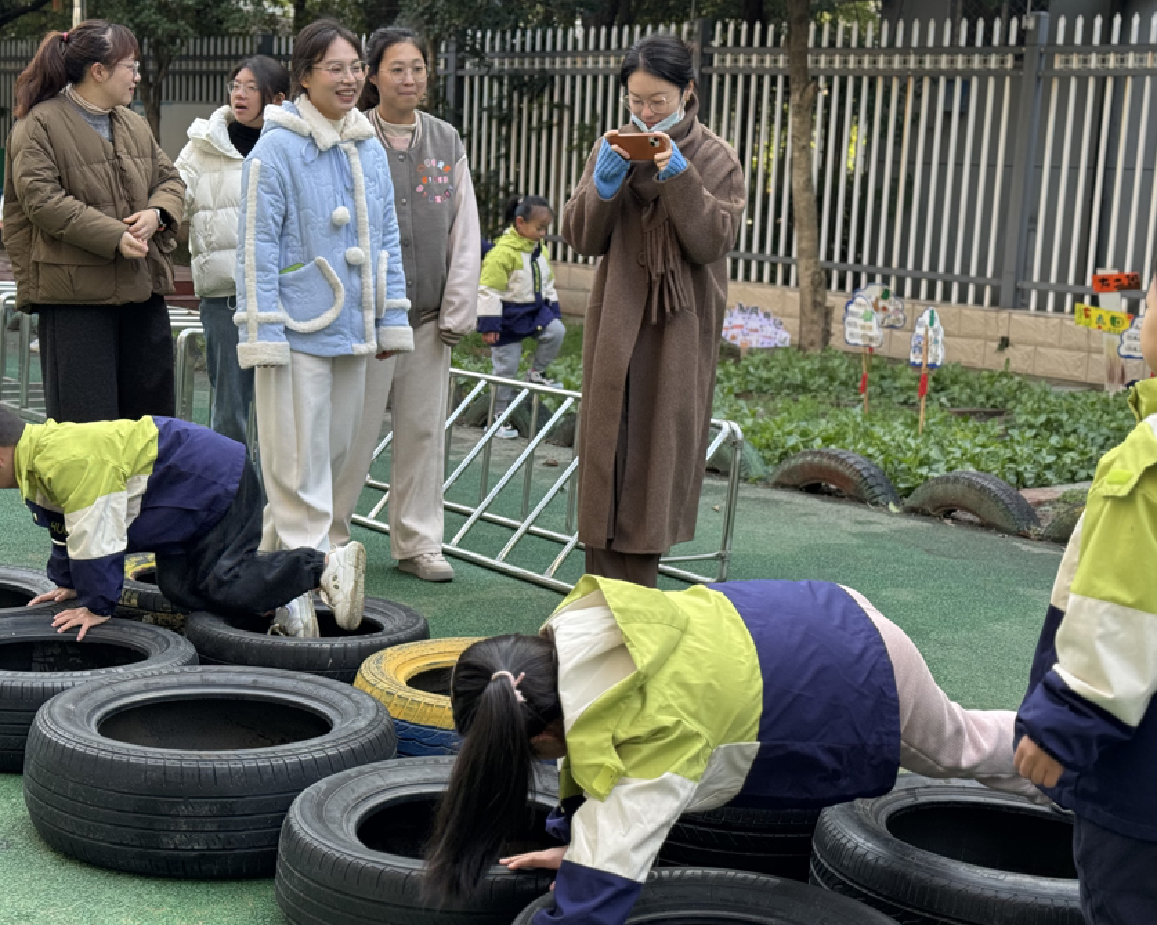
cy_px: 438
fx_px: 1917
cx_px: 554
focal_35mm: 56
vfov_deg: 27.1
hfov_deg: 33.6
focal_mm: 6.76
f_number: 1.78
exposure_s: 1/202
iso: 50
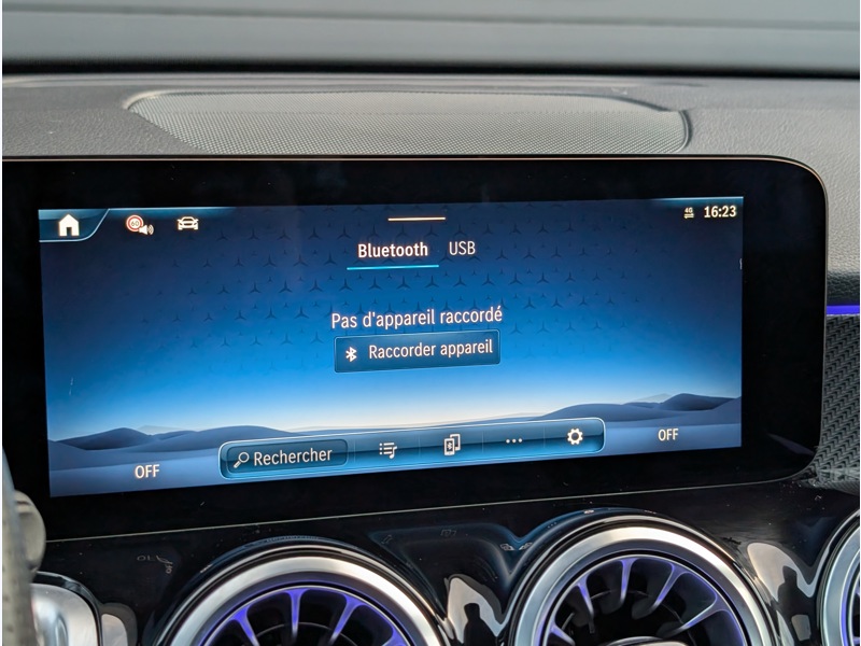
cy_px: 323
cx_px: 430
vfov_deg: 29.7
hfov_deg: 38.9
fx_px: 1219
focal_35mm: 49
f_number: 1.68
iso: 108
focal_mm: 6.9
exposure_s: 1/60
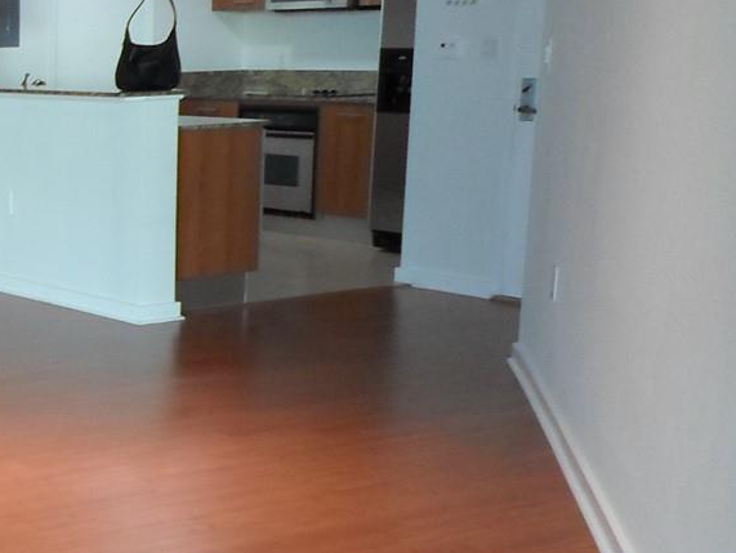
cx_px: -200
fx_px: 1489
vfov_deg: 20.9
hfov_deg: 24.5
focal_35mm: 70
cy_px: 415
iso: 200
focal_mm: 4.5
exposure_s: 1/30
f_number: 2.5
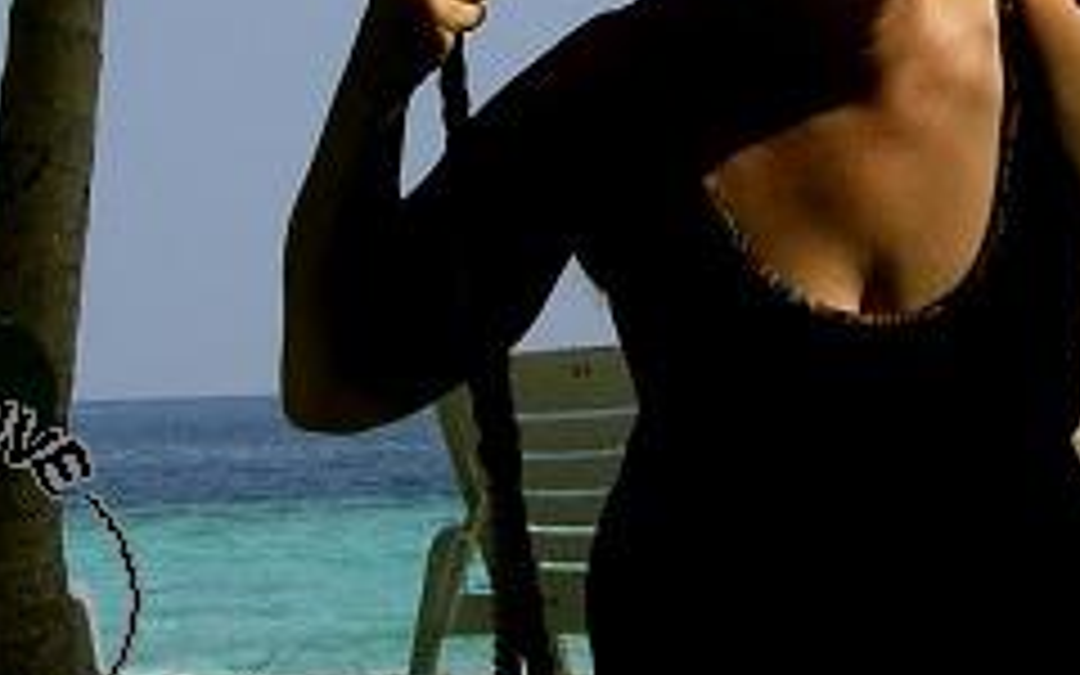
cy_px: -234
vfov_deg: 5.3
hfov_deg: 8.5
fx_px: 7241
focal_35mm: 246
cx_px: 954
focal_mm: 12.8
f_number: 6.5
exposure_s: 1/250
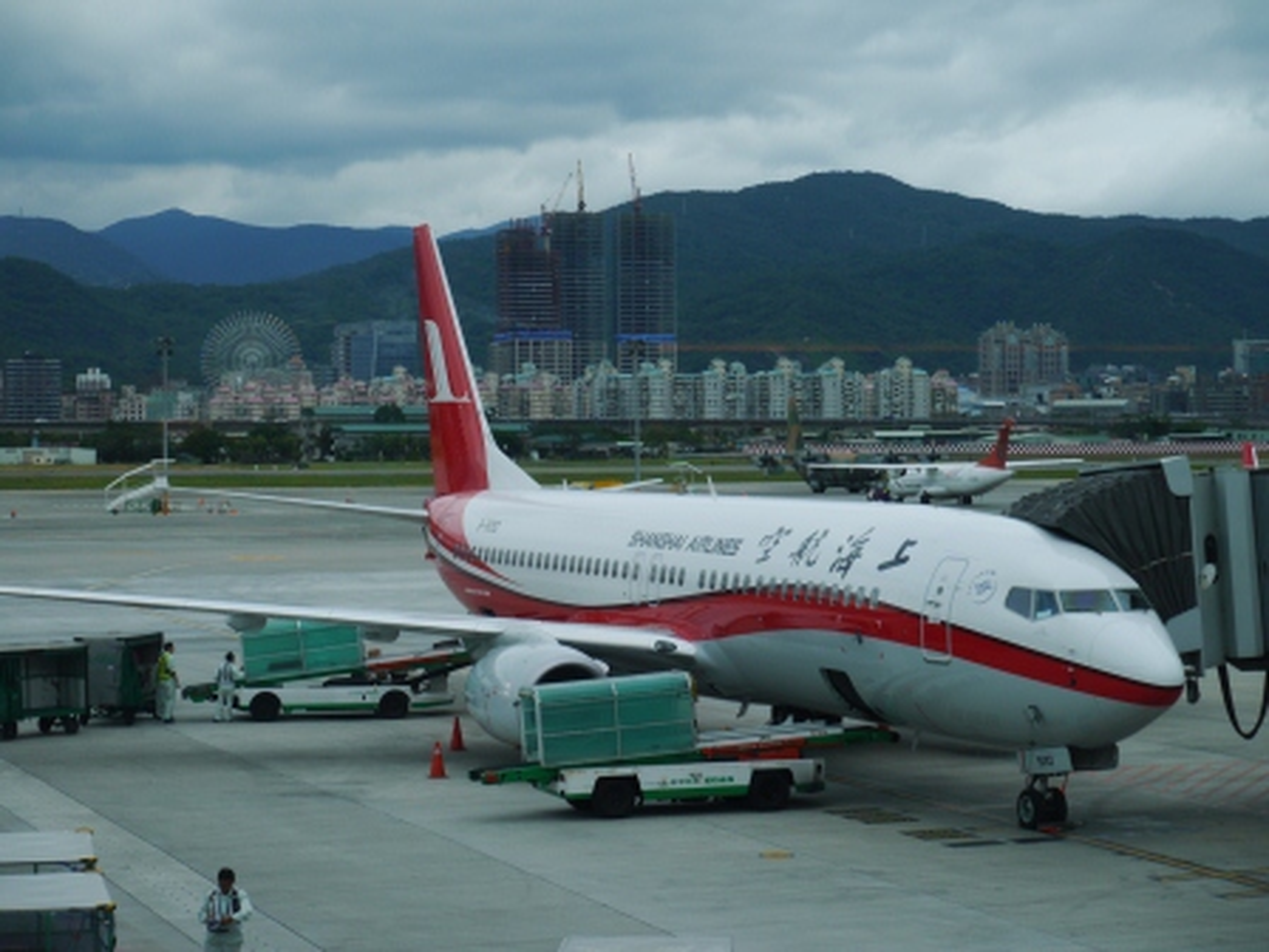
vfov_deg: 17.6
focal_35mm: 84
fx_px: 3079
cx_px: 634
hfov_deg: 23.3
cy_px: 476
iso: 160
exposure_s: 1/320
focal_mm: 42
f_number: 7.1
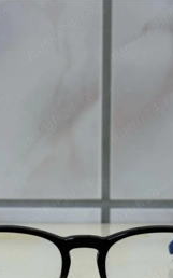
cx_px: 82
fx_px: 597
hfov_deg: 16.5
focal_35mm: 79
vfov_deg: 25.8
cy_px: 214
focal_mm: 6.76
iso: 64
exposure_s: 1/121
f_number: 1.78
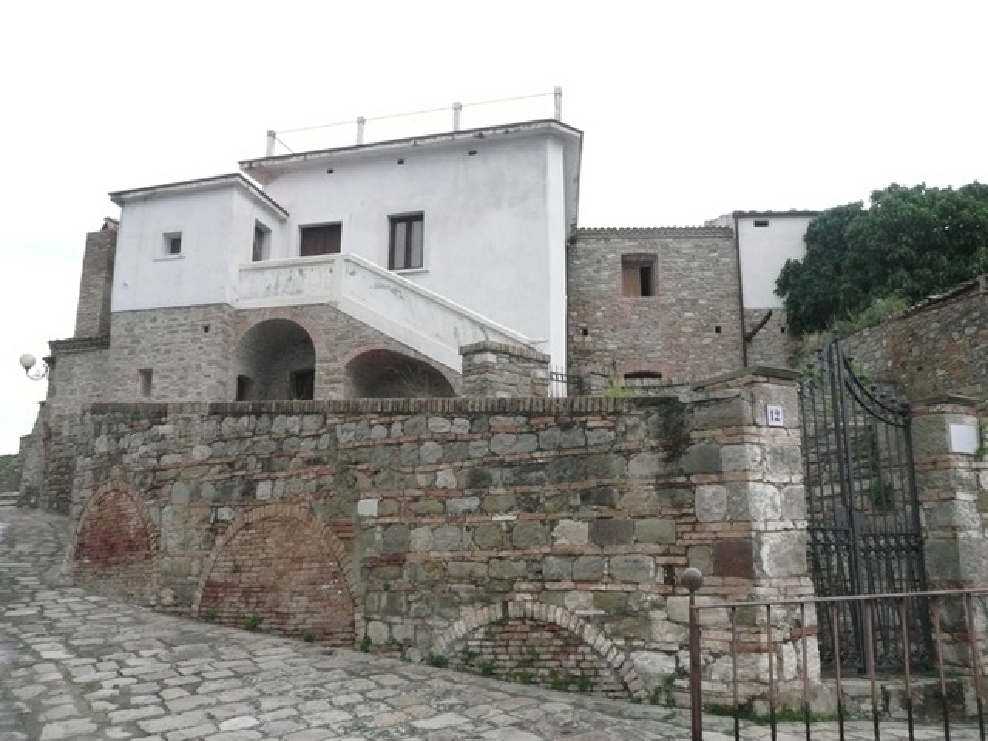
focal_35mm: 28
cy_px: 370
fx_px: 799
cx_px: 494
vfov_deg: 49.7
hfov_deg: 63.4
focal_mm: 4.6
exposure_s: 1/320
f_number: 8
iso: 400
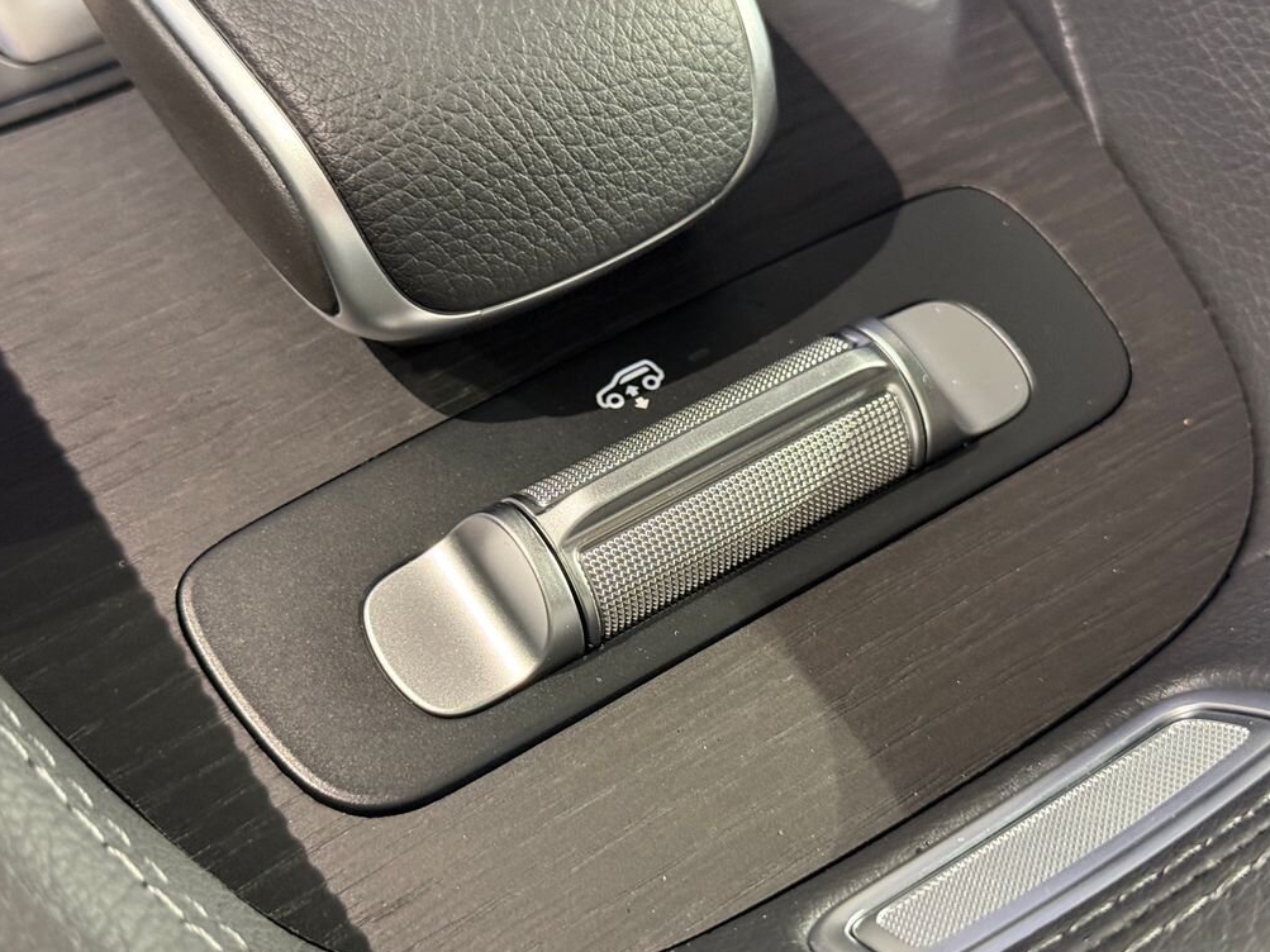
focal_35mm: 49
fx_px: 1798
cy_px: 473
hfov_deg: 38.9
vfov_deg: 29.7
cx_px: 636
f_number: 1.78
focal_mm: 6.76
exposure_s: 1/25
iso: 500
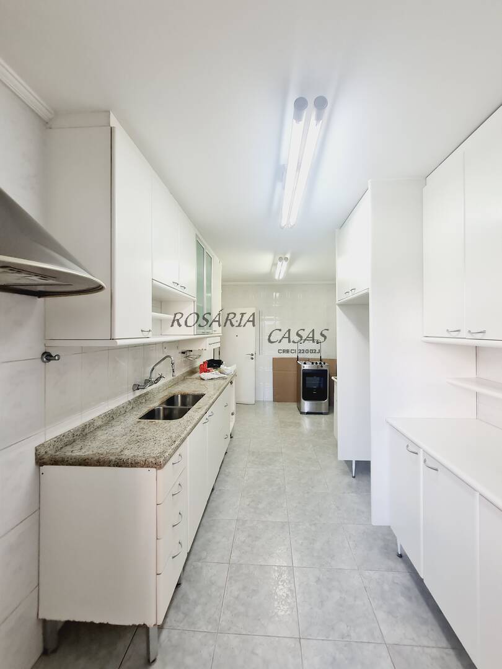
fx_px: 251
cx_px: 251
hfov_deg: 89.9
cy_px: 334
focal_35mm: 13
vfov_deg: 106.2
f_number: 2.2
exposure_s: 1/60
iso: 125
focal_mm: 2.2
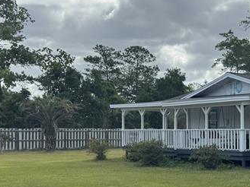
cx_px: 346
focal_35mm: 75
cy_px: 137
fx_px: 542
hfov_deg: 22.5
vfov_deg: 19.5
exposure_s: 1/4950
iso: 80
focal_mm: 6.76
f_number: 1.78
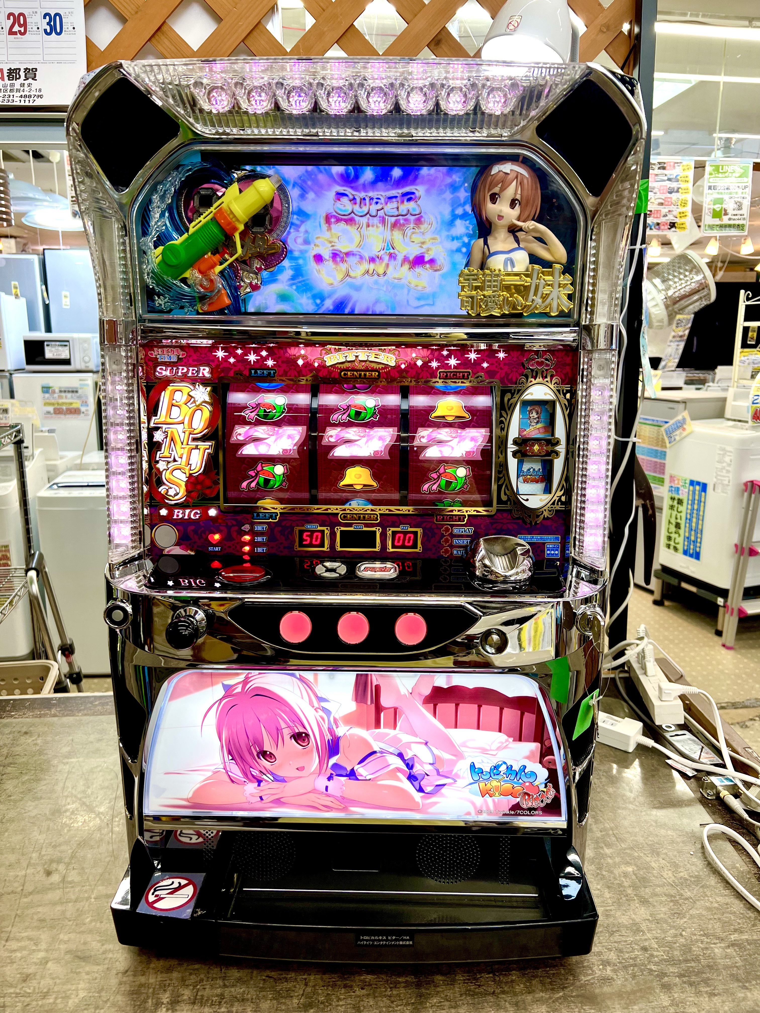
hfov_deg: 53.1
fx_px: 761
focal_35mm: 26
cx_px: 380
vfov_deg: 67.3
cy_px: 506
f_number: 1.5
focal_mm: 5.7
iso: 64
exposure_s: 1/100
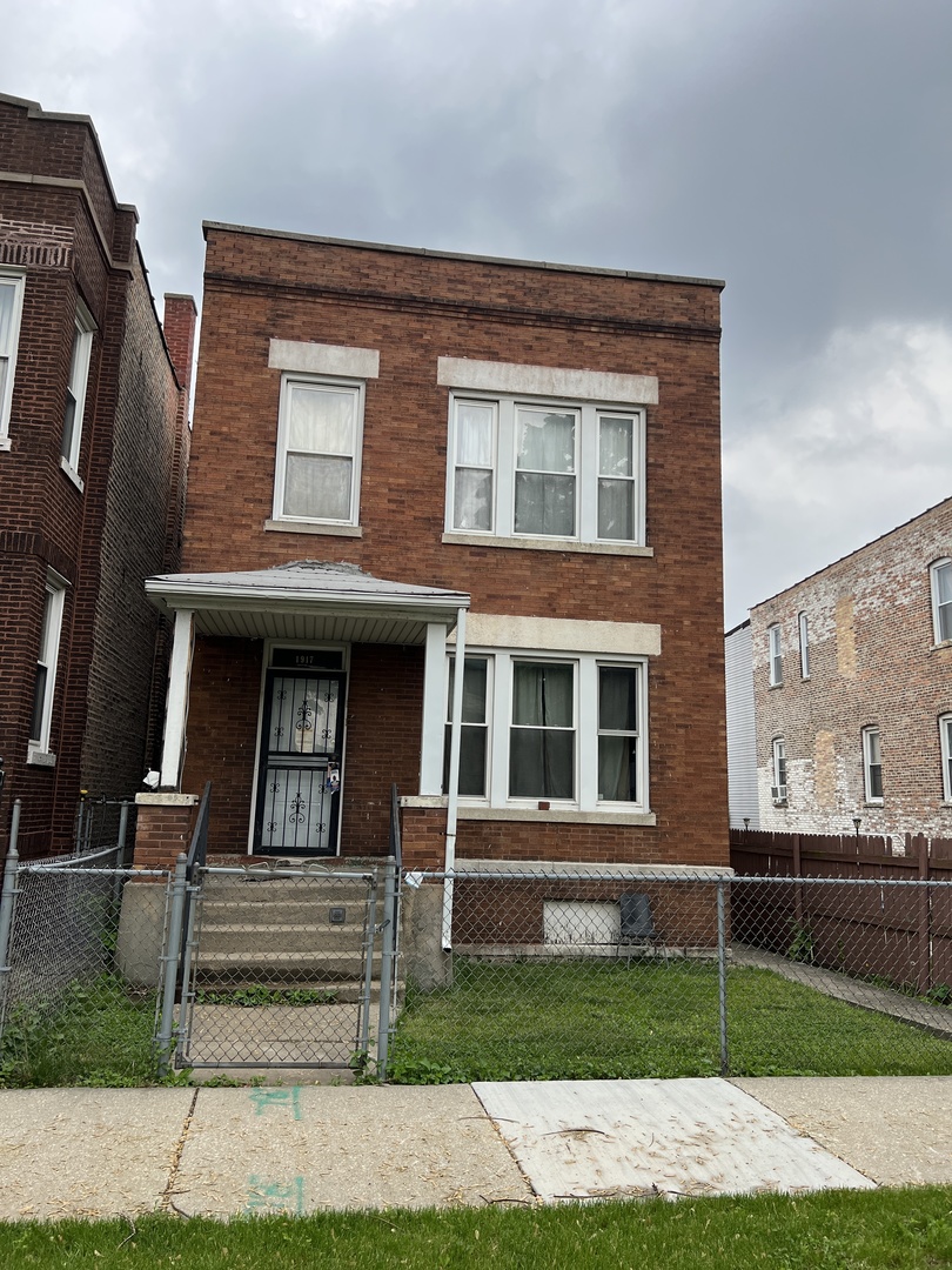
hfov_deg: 53.1
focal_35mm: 26
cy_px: 635
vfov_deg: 67.3
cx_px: 476
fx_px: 953
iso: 50
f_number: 1.5
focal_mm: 5.7
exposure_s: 1/1100
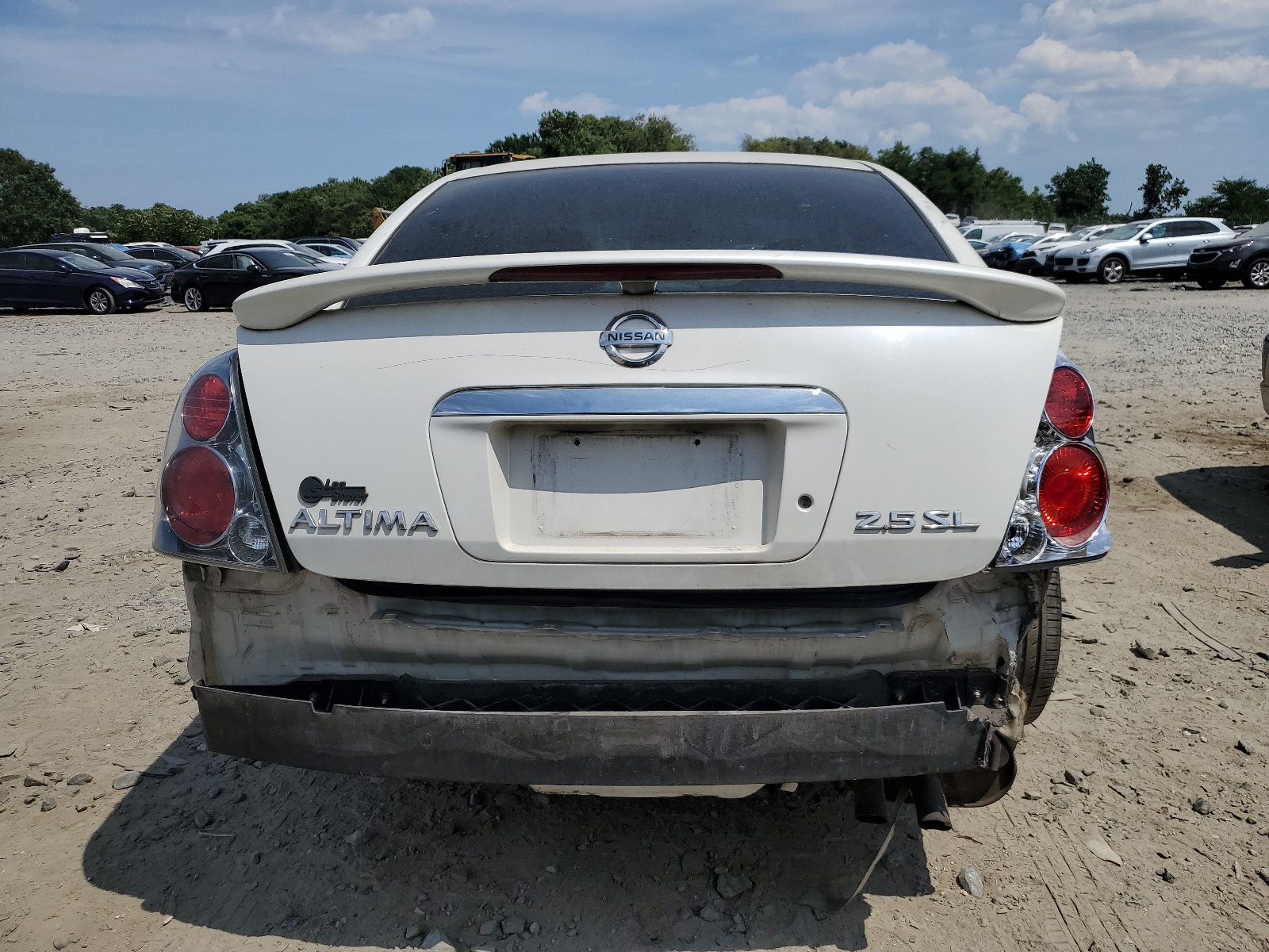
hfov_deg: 67.3
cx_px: 634
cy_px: 476
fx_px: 953
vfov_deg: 53.1
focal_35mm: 26
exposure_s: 1/10000
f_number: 1.5
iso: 51
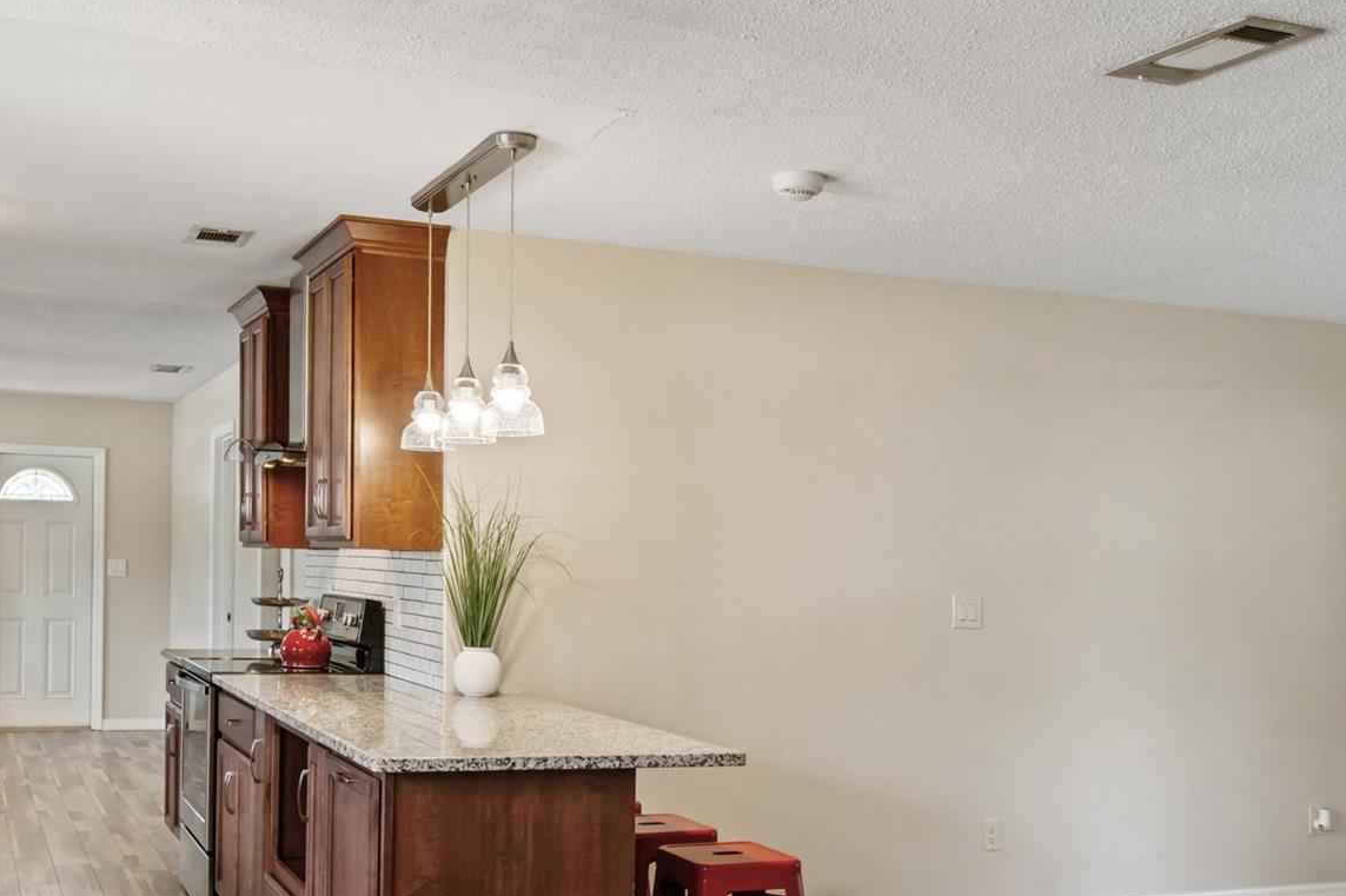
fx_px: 1570
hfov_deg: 46.3
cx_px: 582
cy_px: 603
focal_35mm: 42
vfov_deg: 31.6
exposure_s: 1/25
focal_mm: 20
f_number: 7.1
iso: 100
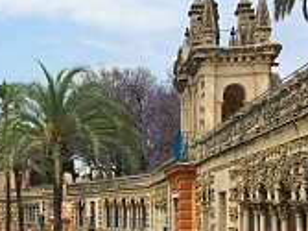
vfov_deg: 15.2
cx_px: 9
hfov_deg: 19.9
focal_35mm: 96
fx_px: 854
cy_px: 216
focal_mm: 4.15
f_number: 2.2
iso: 32
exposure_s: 1/2415
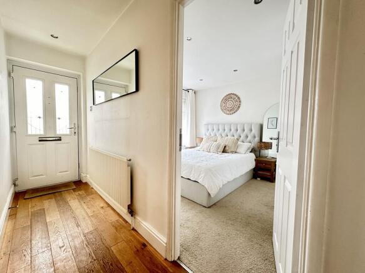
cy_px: 136
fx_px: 148
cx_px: 182
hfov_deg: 102.1
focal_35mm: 14
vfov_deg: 85.7
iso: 200
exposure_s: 1/50
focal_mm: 2.22
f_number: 2.2
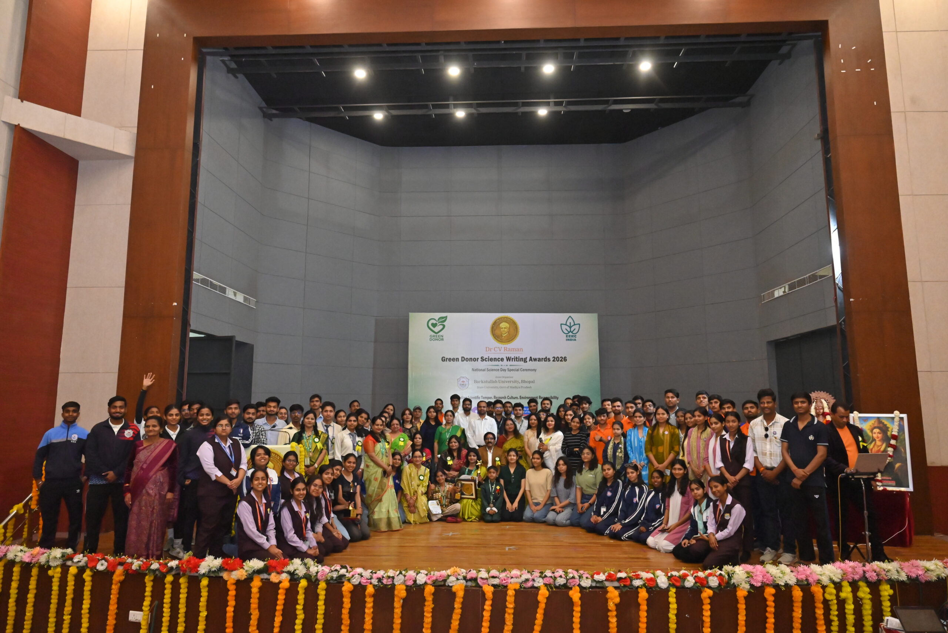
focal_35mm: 24
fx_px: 632
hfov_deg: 73.7
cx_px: 474
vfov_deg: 53.2
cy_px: 316
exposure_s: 1/125
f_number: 5.6
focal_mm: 24
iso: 5000
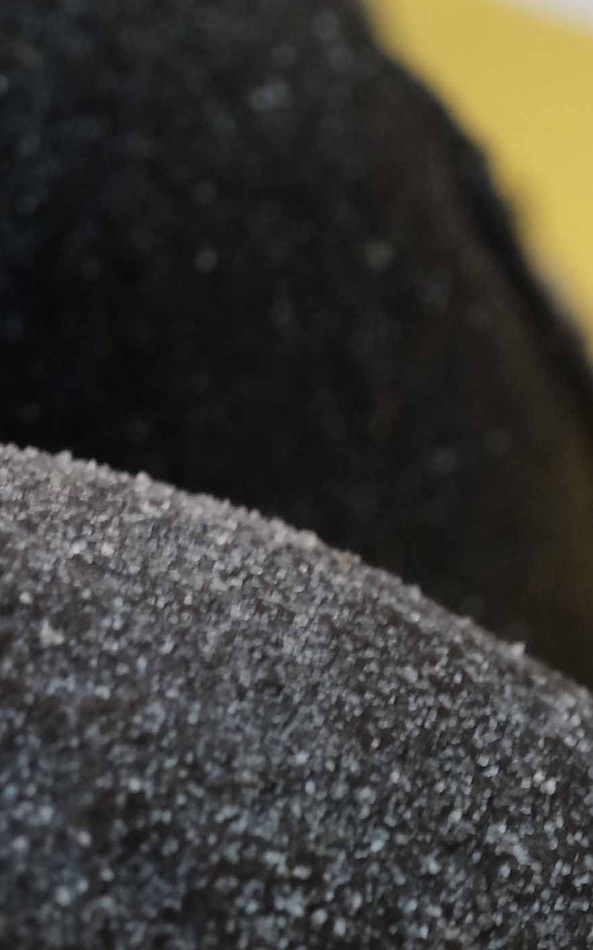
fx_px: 8303
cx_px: -1016
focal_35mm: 321
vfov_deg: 6.5
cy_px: 943
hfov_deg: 4.0
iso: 2000
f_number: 8
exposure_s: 1/60
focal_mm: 60
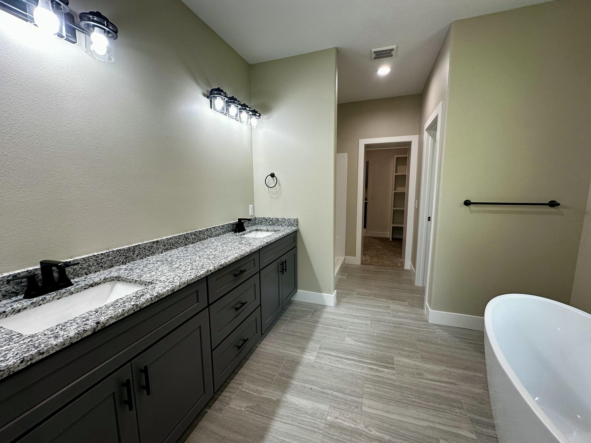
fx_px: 239
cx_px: 296
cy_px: 222
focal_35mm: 14
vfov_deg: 85.7
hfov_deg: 102.1
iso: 125
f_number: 2.2
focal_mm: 2.22
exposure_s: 1/120
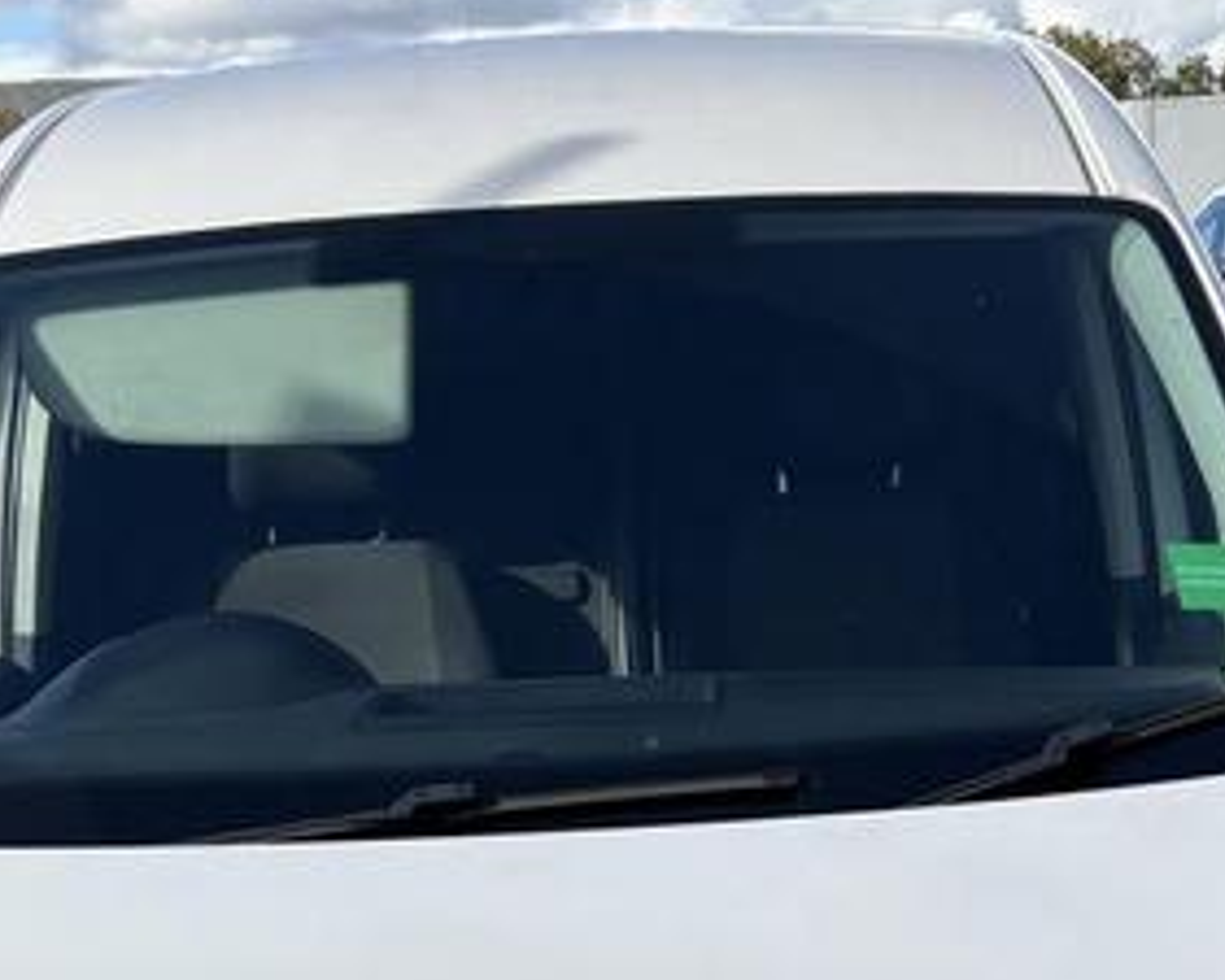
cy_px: 1224
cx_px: 554
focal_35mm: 81
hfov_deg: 23.5
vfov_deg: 17.9
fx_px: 2938
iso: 50
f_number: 1.6
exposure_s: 1/2747
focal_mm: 5.96
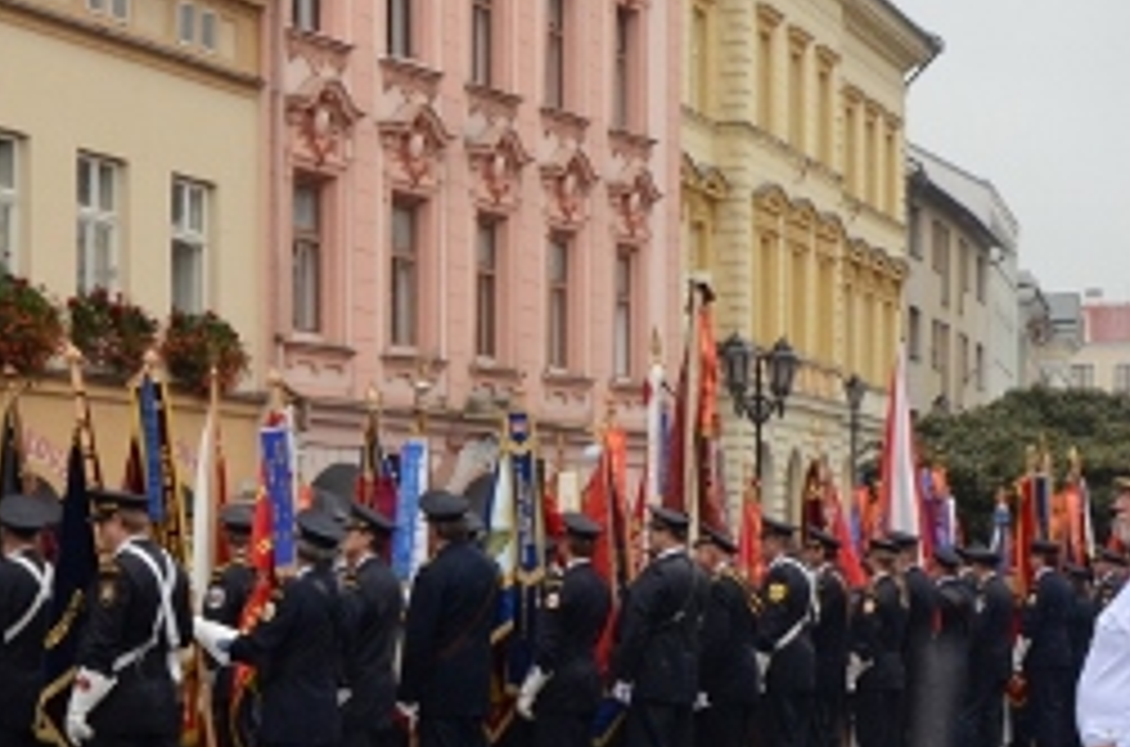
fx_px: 3150
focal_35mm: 101
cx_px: 14
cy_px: 626
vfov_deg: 13.4
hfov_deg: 19.8
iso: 1000
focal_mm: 21
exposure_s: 1/640
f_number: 8
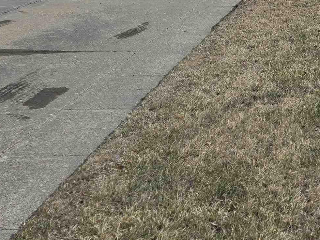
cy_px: -33
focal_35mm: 72
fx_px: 666
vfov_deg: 19.5
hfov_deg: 24.2
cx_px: 398
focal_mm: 6.3
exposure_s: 1/572
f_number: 1.7
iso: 12
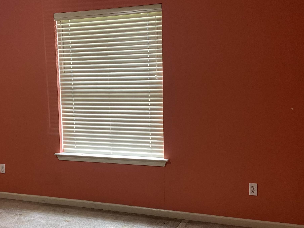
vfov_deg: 32.9
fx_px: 386
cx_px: 132
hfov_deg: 42.9
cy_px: 118
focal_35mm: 44
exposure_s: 1/60
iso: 320
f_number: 1.8
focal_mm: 4.25
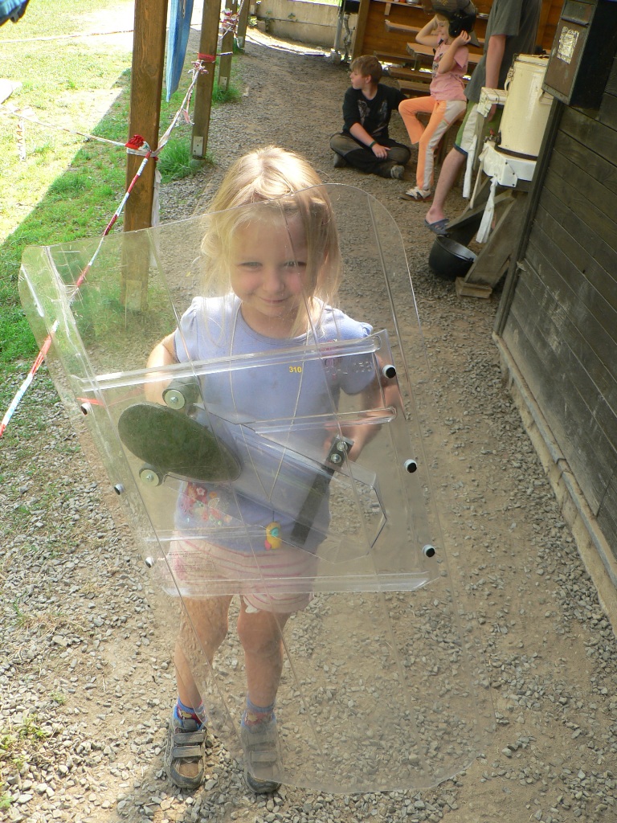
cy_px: 412
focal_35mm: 36
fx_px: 856
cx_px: 308
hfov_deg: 39.7
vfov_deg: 51.4
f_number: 3.2
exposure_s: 1/100
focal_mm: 6.2
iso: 64
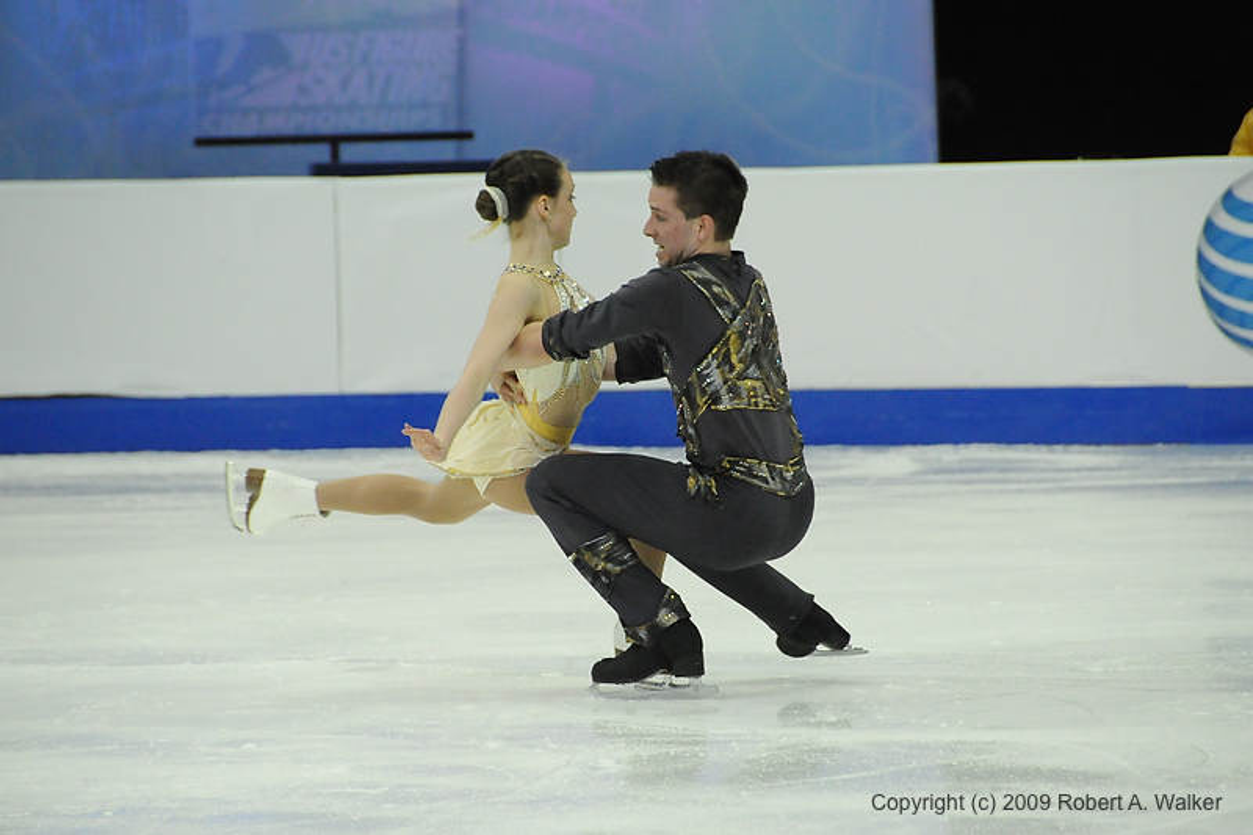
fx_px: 10439
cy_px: 418
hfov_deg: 6.9
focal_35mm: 300
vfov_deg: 4.6
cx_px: 626
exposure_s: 1/800
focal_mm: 200
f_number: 5.6
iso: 3200
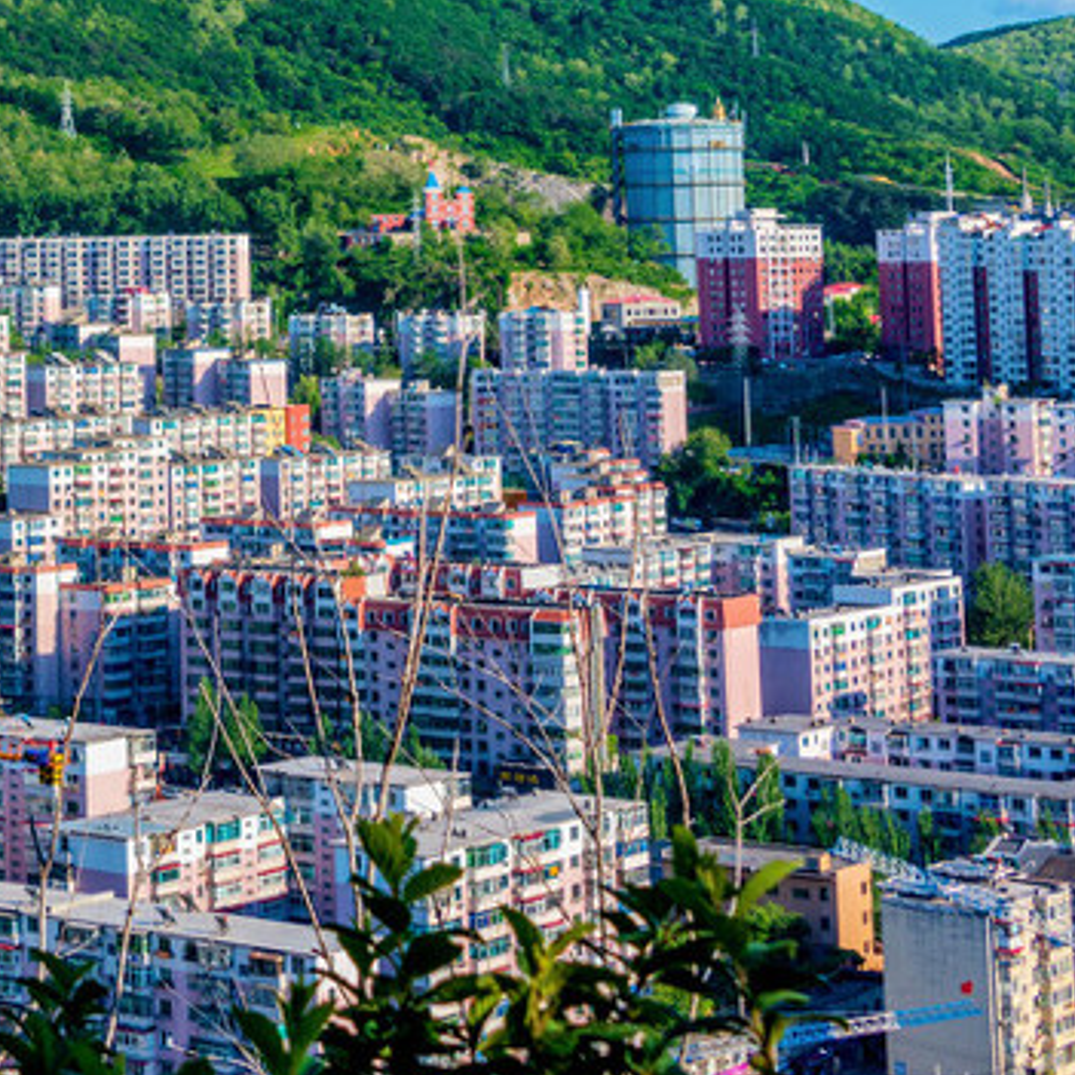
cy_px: -81
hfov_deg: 18.2
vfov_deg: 18.1
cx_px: -18
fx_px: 3268
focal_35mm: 93
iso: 100
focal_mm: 32
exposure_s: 1/160
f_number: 9
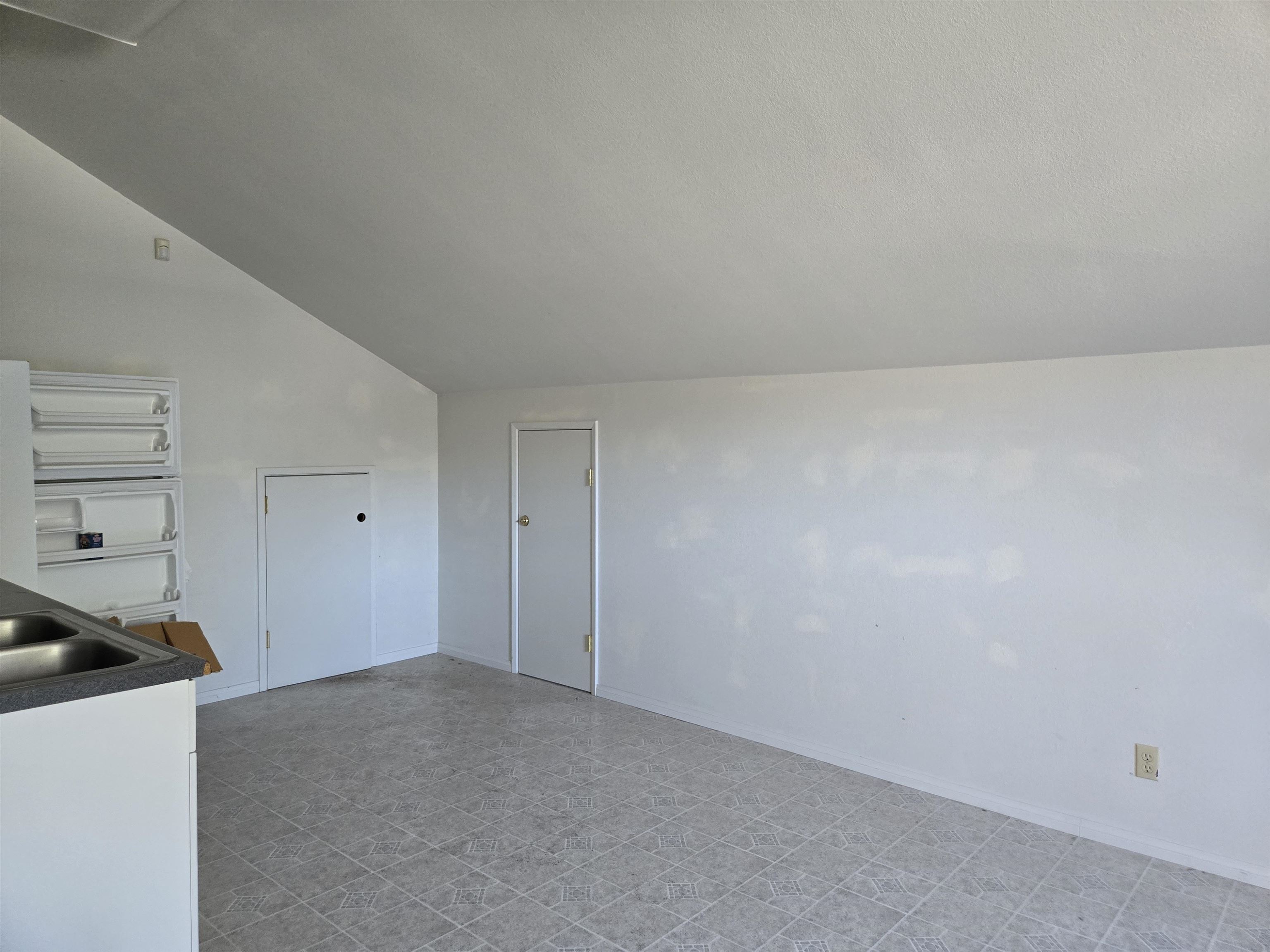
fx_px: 844
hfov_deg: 73.9
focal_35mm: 23
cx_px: 635
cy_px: 476
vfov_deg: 58.9
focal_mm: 5.4
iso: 400
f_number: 1.8
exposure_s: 1/120
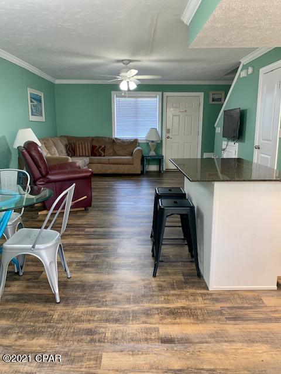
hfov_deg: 53.1
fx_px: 281
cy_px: 187
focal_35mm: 26
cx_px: 140
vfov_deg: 67.3
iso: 160
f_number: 1.8
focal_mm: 4.25
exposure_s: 1/60
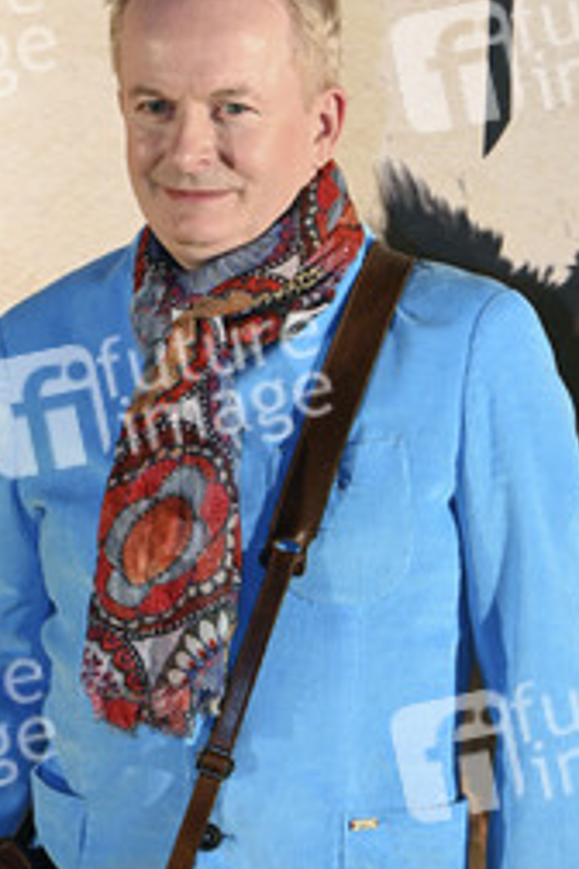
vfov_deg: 13.1
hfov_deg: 8.7
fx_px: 3787
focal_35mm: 157
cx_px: 255
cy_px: 569
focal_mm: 99
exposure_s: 1/200
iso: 2000
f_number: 6.3
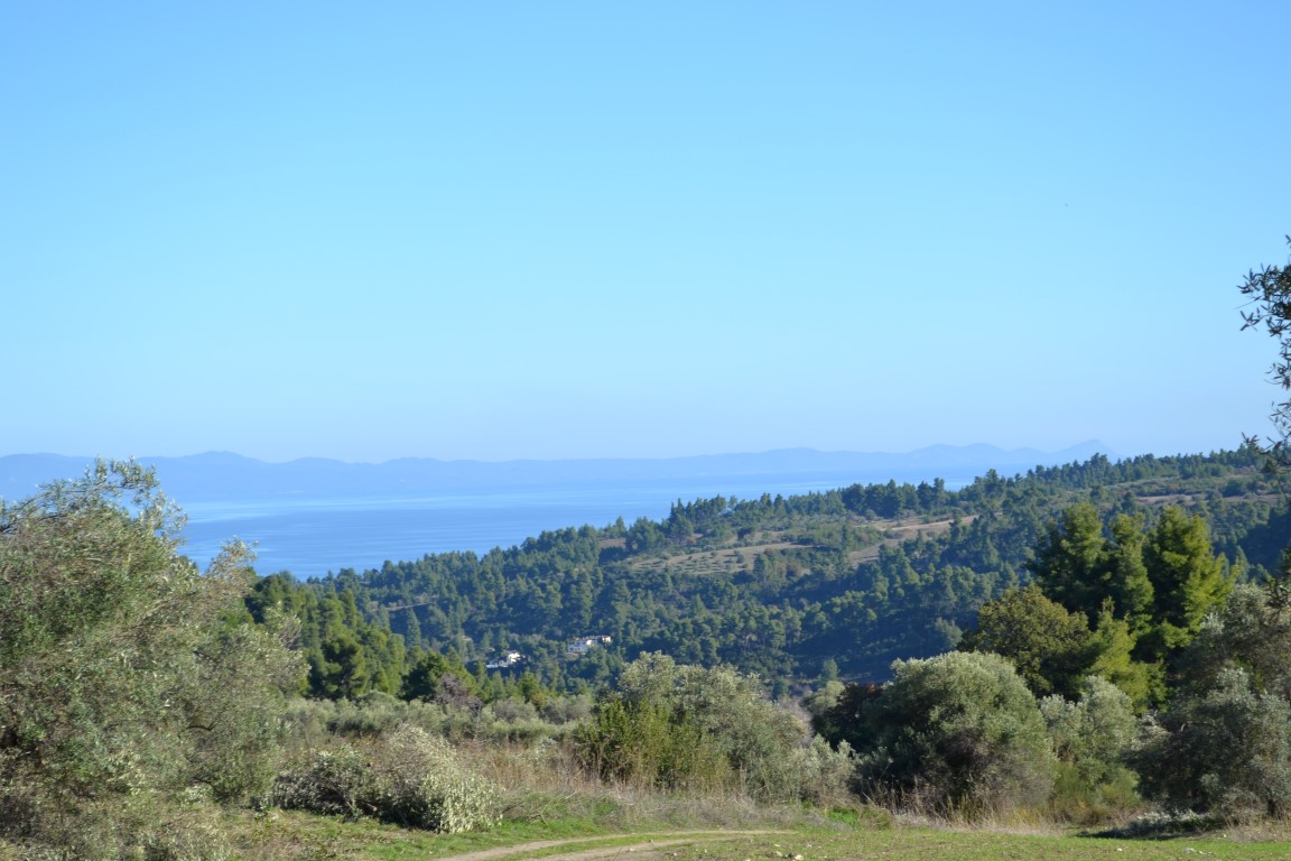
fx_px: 2958
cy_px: 430
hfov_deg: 24.6
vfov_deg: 16.6
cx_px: 646
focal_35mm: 82
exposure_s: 1/200
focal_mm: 55
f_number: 7.1
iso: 100
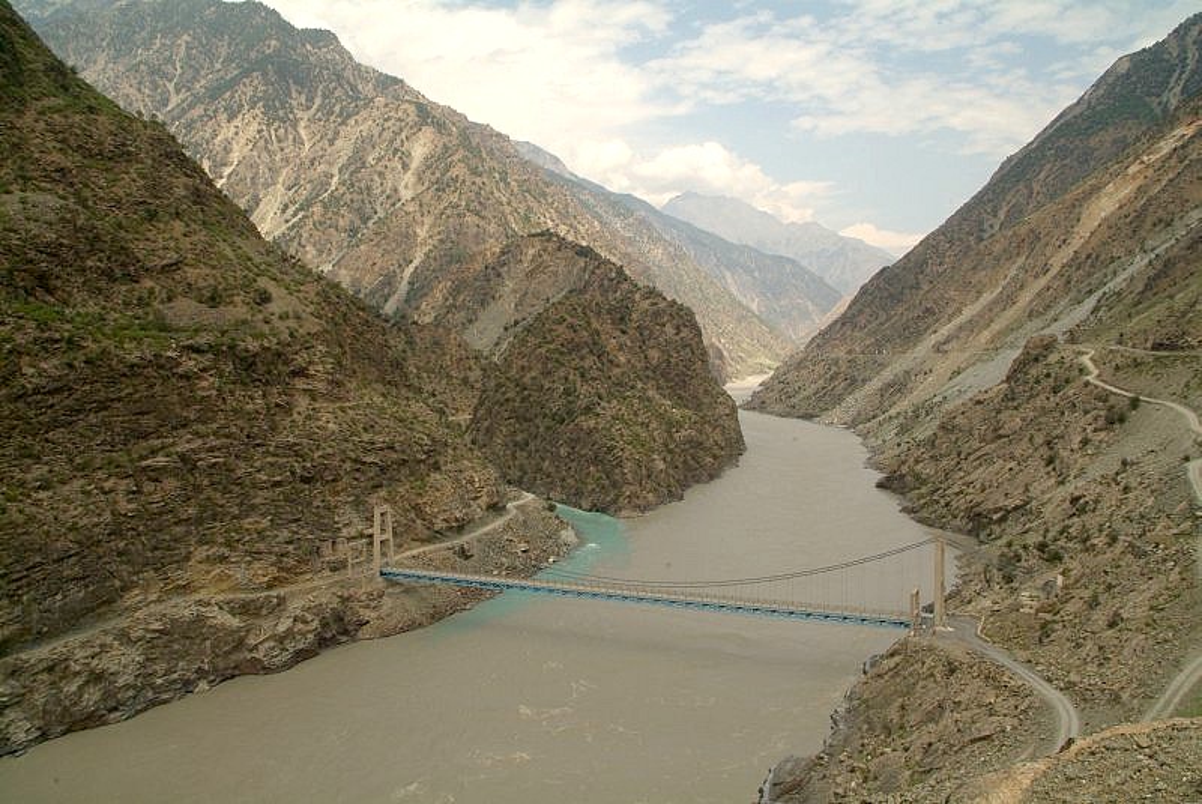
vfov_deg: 48.0
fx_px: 902
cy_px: 402
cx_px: 601
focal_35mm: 27
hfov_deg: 67.3
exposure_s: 1/500
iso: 400
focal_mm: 18
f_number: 11
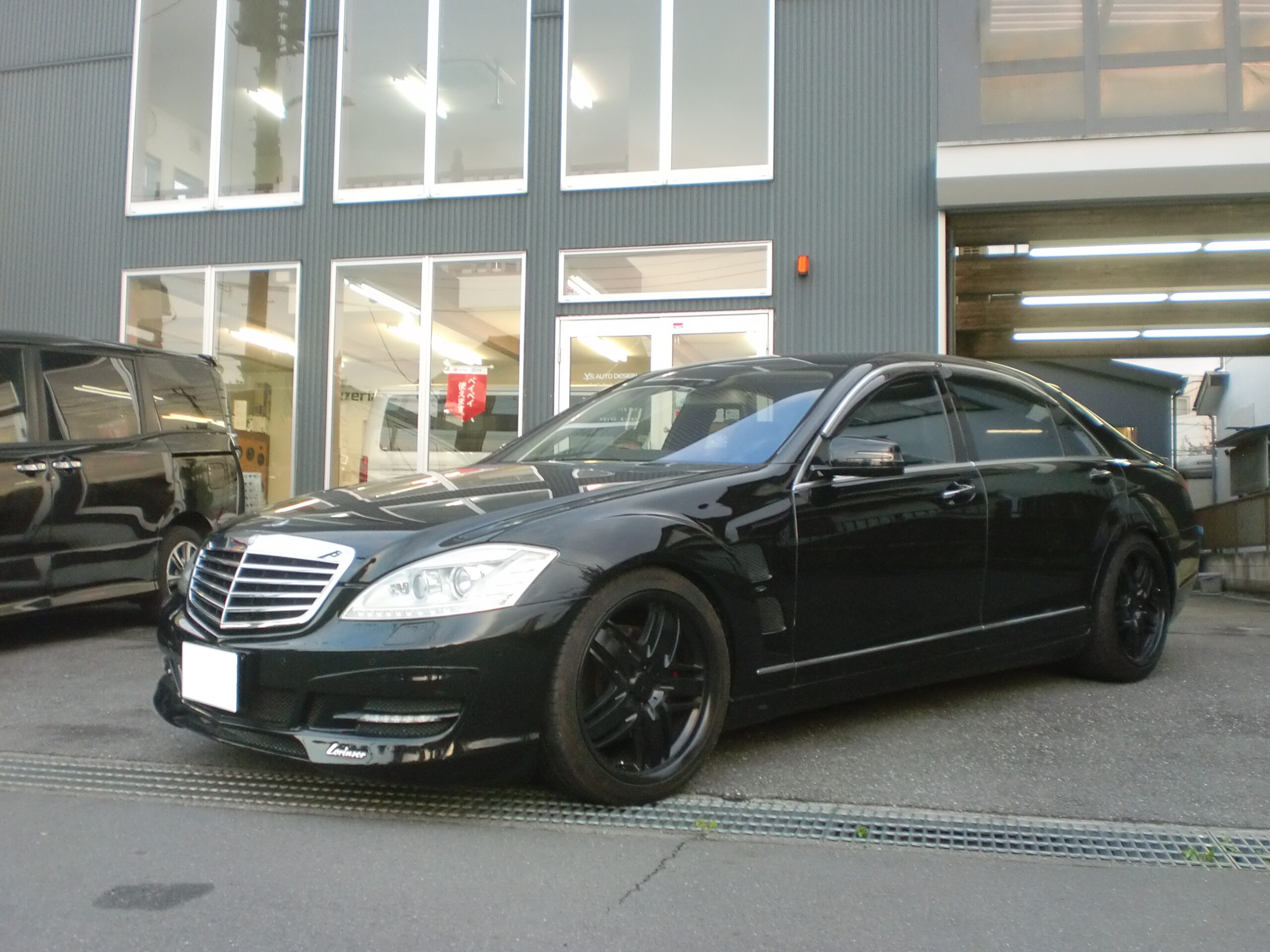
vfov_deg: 40.7
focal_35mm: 35
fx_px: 1284
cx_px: 635
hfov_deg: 52.6
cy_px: 476
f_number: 3.1
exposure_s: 1/60
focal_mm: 6.3
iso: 200
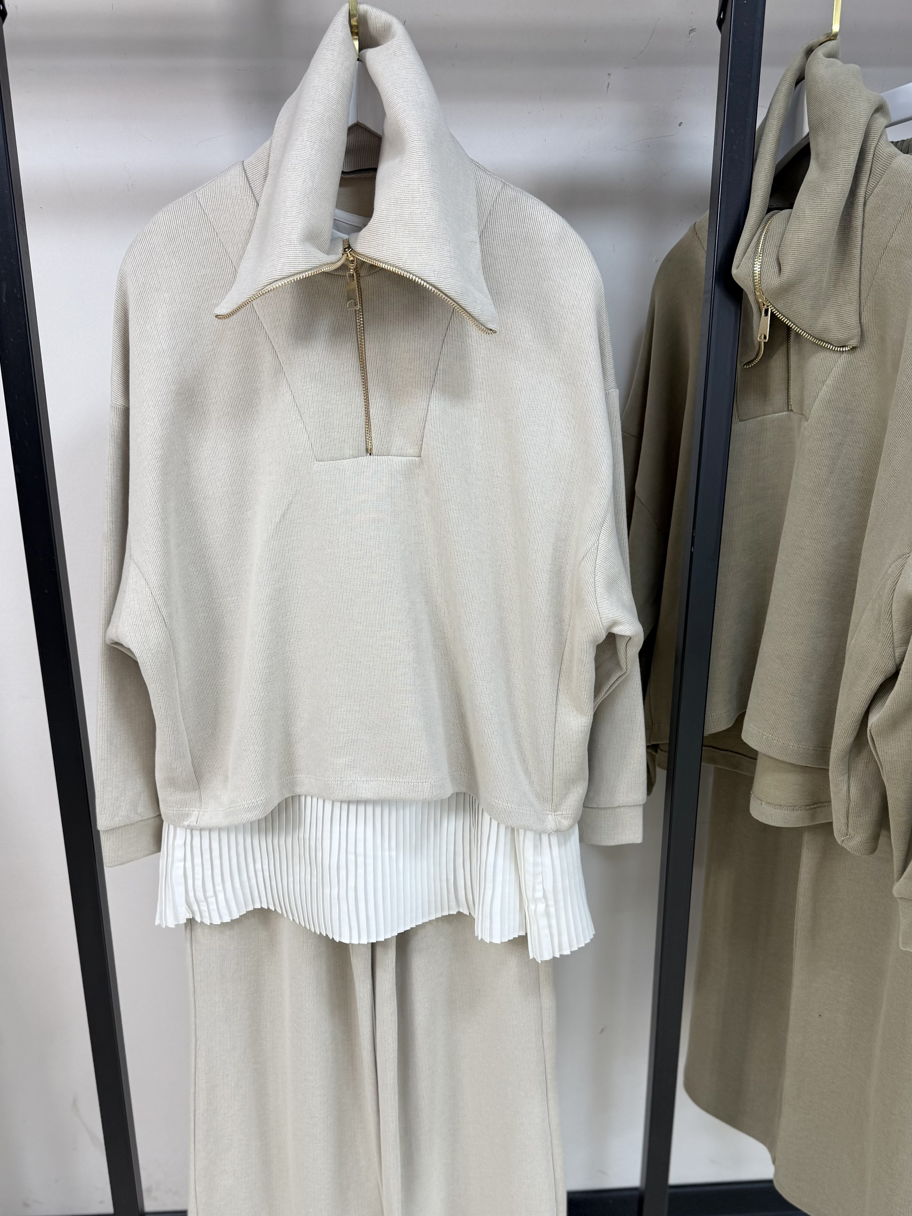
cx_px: 452
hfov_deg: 46.8
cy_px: 720
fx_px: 1054
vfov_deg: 59.5
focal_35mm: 30
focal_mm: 6.76
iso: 64
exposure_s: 1/156
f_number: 1.78
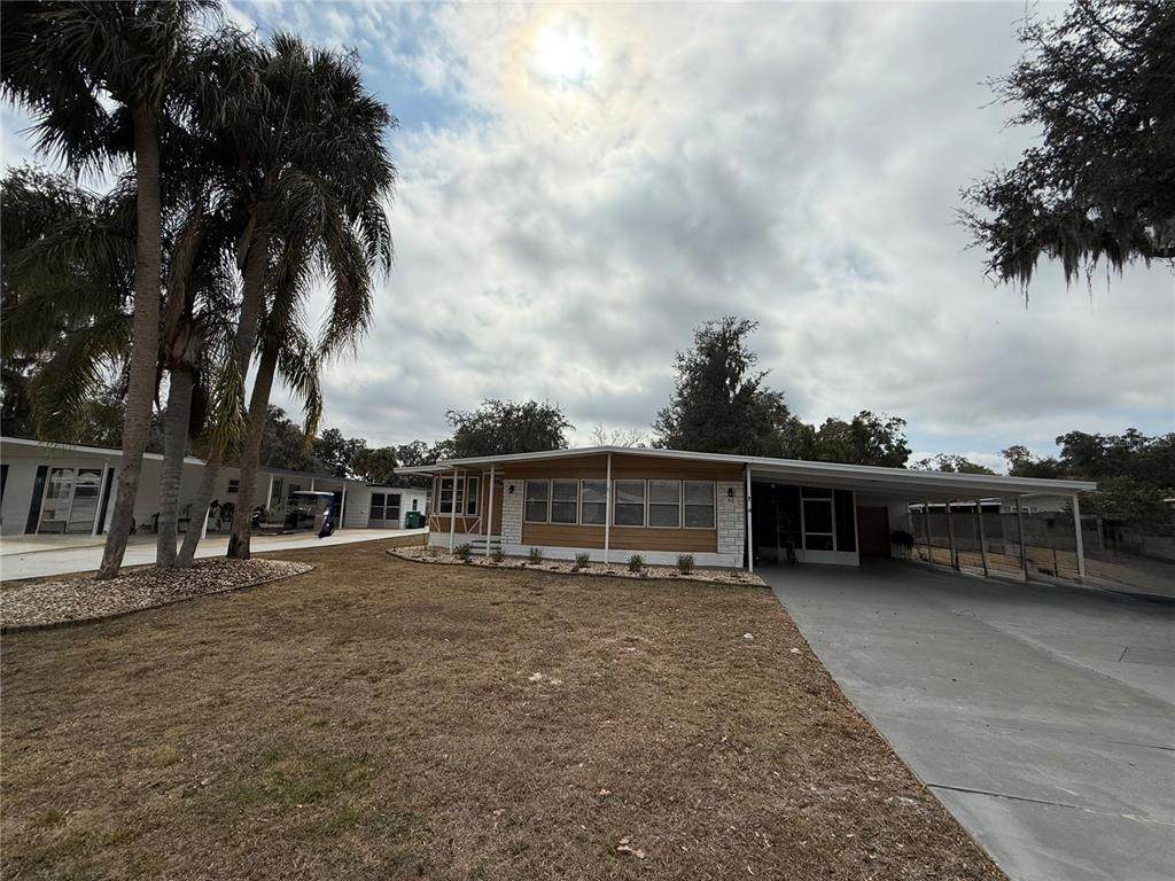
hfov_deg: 102.1
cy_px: 440
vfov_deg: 85.7
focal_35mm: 14
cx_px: 588
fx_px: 475
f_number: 2.2
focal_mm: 2.22
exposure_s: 1/6173
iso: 40
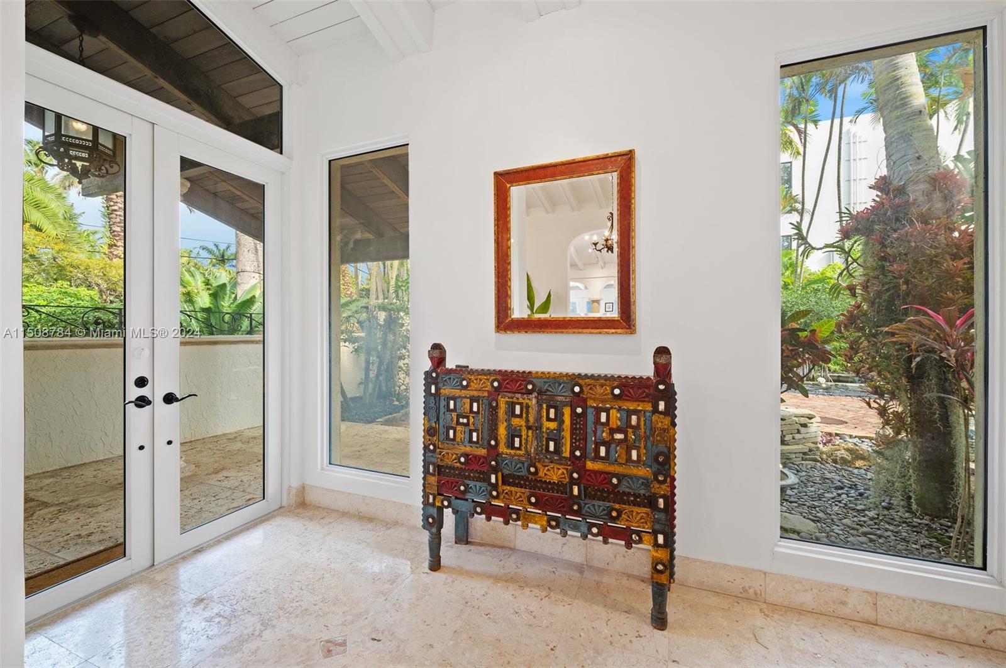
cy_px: 334
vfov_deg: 81.1
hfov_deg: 104.3
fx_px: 391
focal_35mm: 14
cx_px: 503
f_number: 8
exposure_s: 1/3
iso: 200
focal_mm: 14
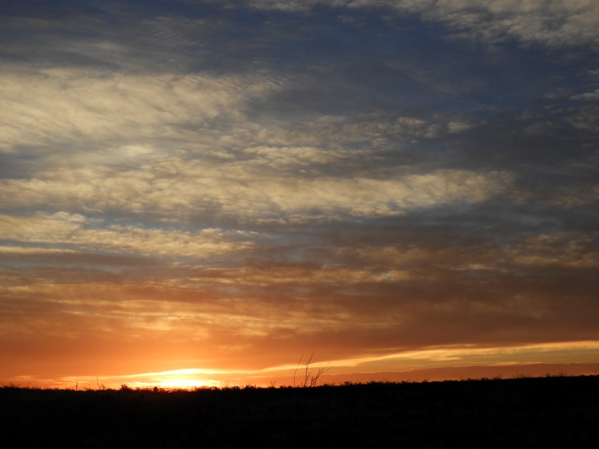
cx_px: 300
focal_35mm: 65
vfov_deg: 22.6
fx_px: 1125
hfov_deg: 29.8
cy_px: 224
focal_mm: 11.6
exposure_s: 1/640
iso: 100
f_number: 4.2
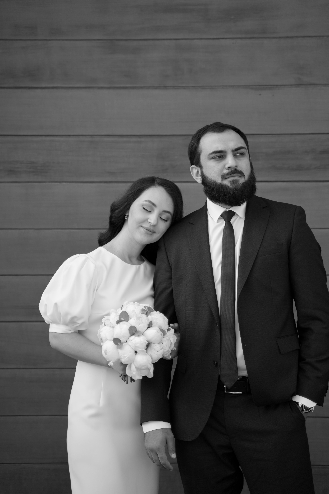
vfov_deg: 27.0
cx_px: 164
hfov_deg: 18.2
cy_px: 247
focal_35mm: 75
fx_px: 1028
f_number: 2.8
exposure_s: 1/1000
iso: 200
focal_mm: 75
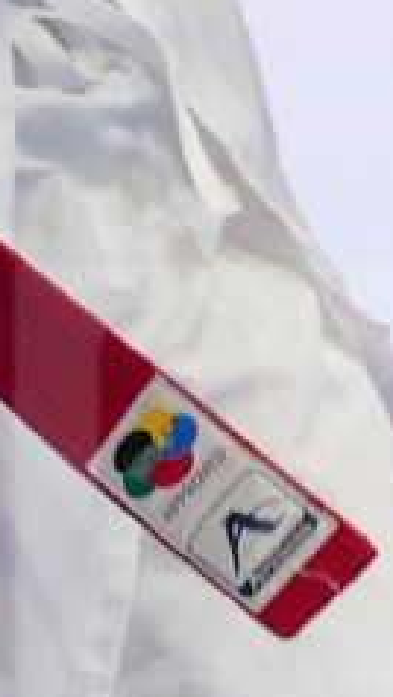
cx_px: 349
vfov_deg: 1.1
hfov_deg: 0.6
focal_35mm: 1956
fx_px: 36211
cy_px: -674
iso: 1600
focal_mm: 178
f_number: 2.8
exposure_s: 1/1000
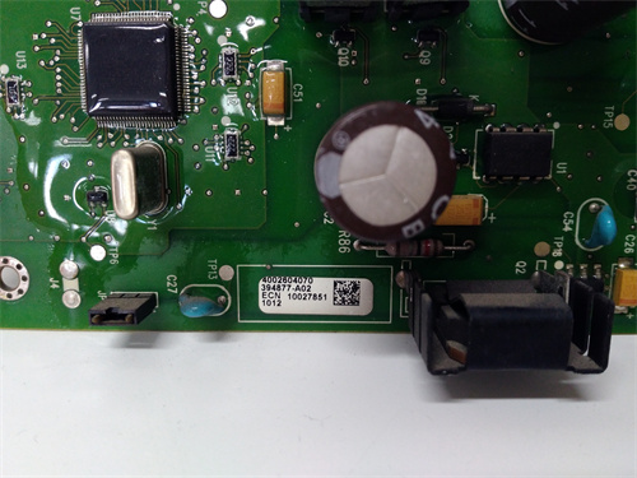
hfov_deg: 65.3
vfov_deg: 51.4
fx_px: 497
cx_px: 318
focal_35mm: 27
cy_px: 239
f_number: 2
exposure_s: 1/33
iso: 312
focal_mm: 3.79
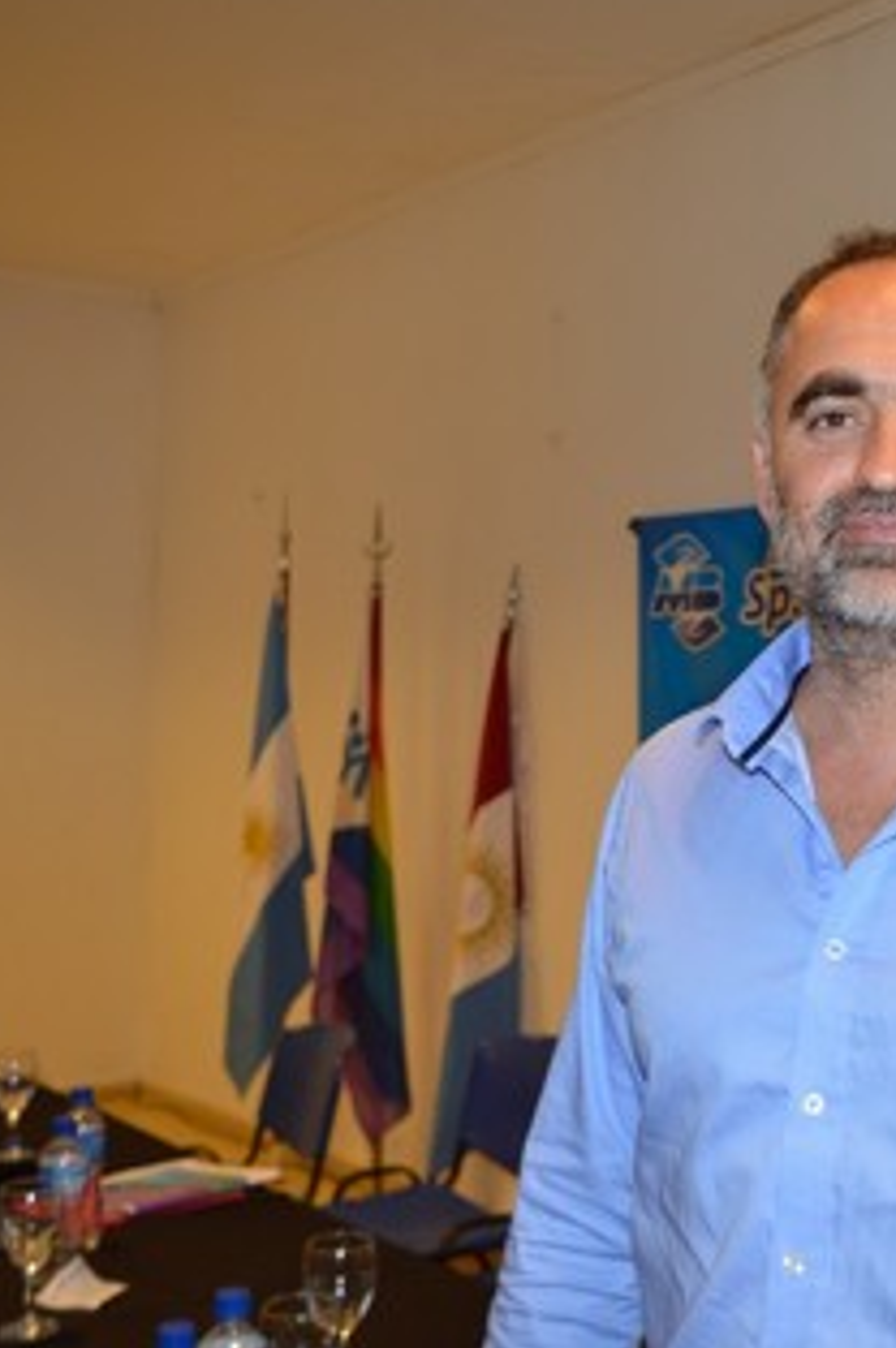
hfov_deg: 28.2
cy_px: 665
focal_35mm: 46
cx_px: 784
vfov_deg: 42.8
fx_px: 1721
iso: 400
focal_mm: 20
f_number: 4
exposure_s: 1/100
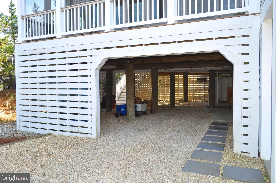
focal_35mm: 27
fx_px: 207
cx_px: 138
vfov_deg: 47.8
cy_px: 92
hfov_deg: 67.4
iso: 200
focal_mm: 18
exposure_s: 1/80
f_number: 8
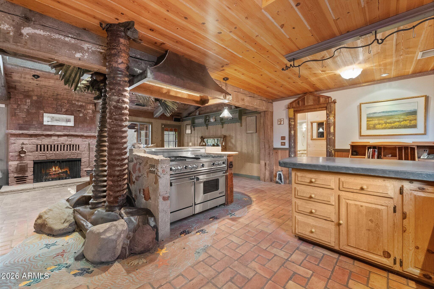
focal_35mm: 15
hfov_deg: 100.4
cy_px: 144
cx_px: 217
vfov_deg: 77.4
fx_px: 181
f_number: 6.3
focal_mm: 15
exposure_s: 1/30
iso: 5000
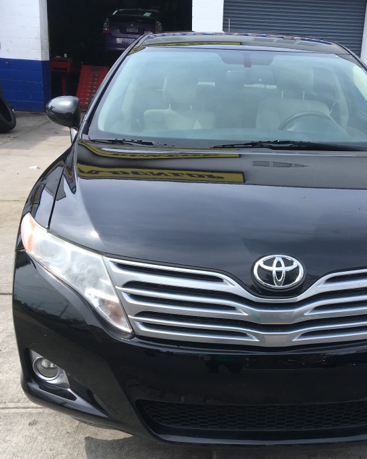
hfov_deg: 34.5
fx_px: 584
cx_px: 246
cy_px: 250
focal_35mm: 43
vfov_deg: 42.9
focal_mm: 4.15
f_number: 2.2
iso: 25
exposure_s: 1/686
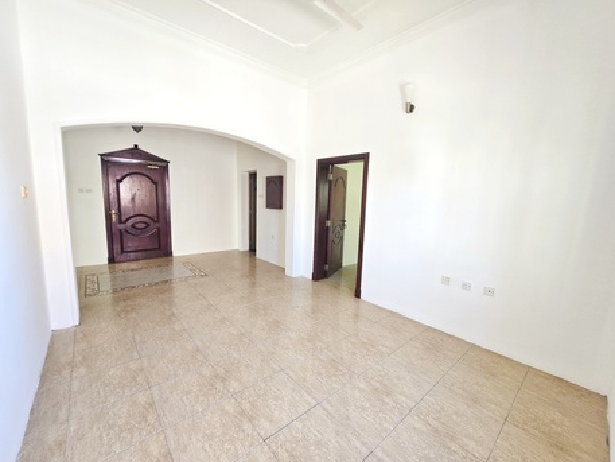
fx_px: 231
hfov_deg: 106.2
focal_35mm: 13
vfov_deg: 89.9
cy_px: 231
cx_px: 308
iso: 80
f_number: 2.2
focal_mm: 2.2
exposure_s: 1/60
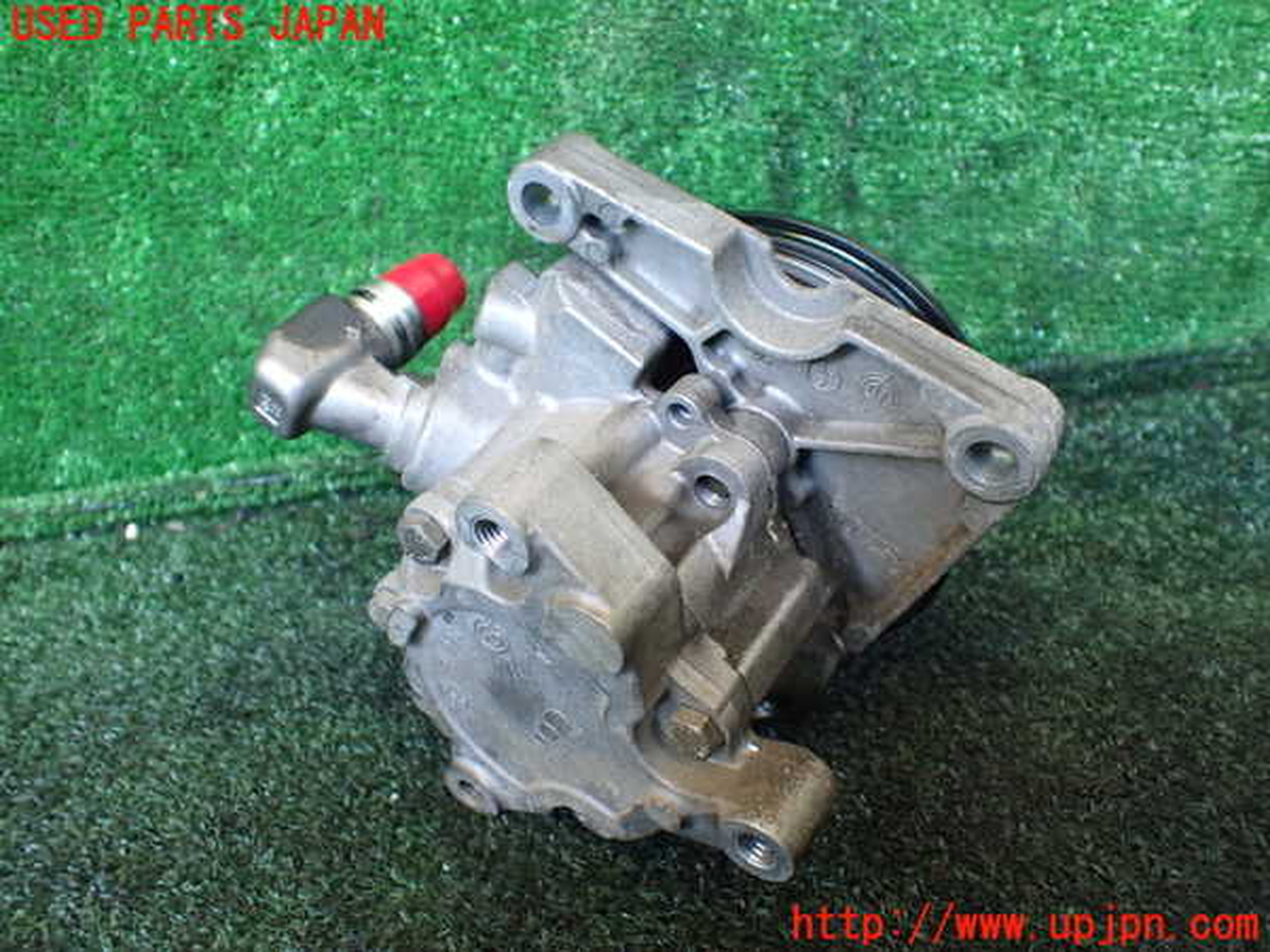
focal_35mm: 30
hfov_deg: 60.0
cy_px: 476
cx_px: 635
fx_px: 1101
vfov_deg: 46.8
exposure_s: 1/100
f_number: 2.3
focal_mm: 5.4
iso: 800
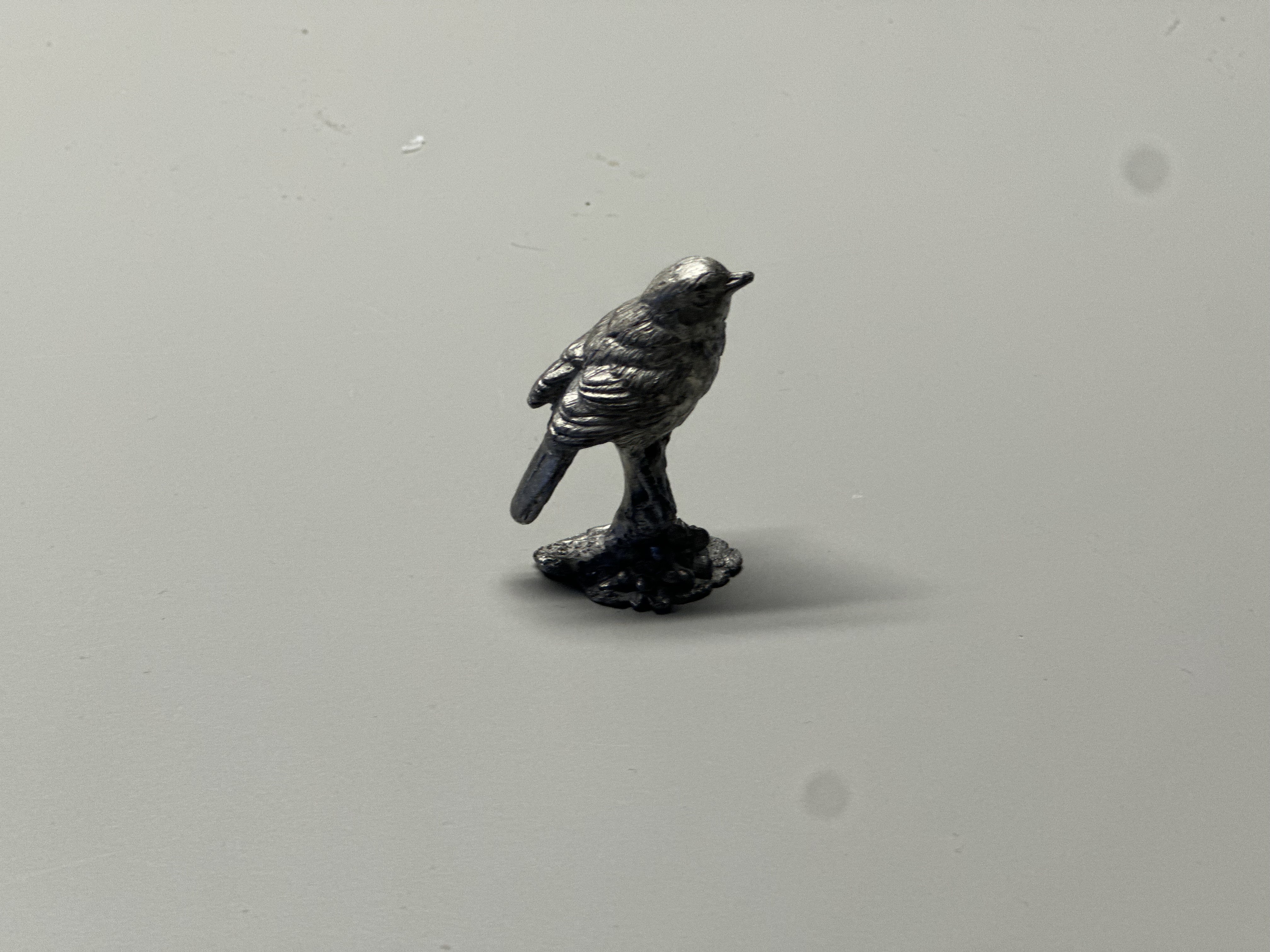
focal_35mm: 77
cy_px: 476
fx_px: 2825
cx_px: 635
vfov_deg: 19.1
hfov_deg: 25.3
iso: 125
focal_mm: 9
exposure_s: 1/40
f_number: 2.8
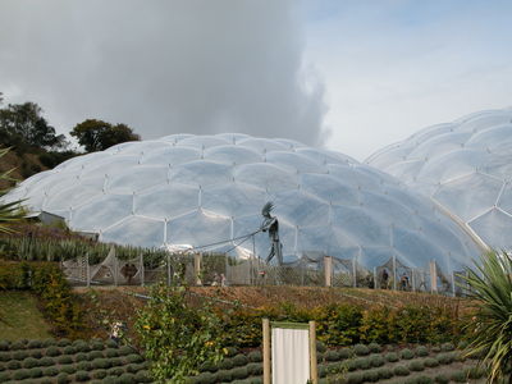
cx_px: 256
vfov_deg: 19.9
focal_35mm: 74
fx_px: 1095
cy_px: 192
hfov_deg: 26.3
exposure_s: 1/366
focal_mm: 18.8
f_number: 6.7
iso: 100
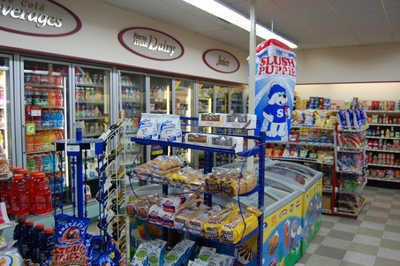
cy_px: 133
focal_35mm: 30
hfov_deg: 62.0
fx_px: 333
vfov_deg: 43.5
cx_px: 200
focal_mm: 20
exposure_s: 1/100
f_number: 5
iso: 400
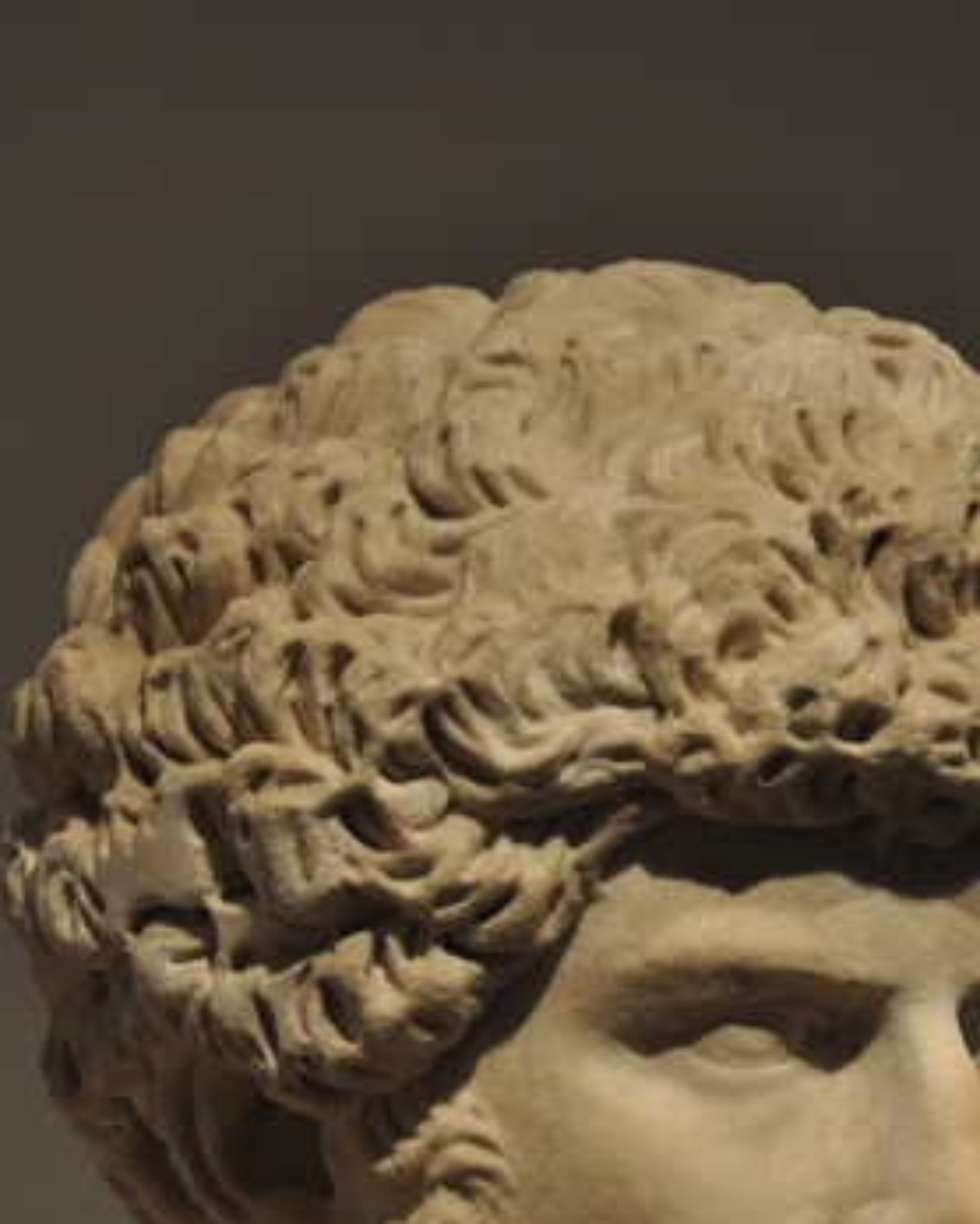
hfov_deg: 7.7
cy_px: 967
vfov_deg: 9.6
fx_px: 7277
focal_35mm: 201
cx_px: 573
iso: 500
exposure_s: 1/80
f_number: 5
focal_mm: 75
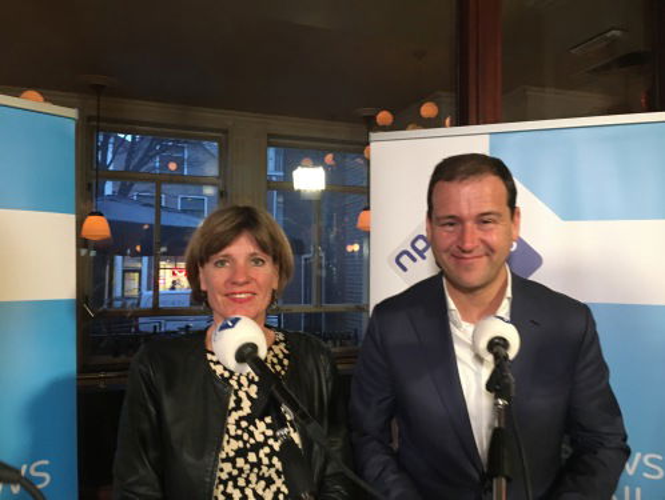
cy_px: 250
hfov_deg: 61.6
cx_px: 332
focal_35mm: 29
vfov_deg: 48.3
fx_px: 558
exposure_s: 1/25
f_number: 2.2
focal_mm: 4.15
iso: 200
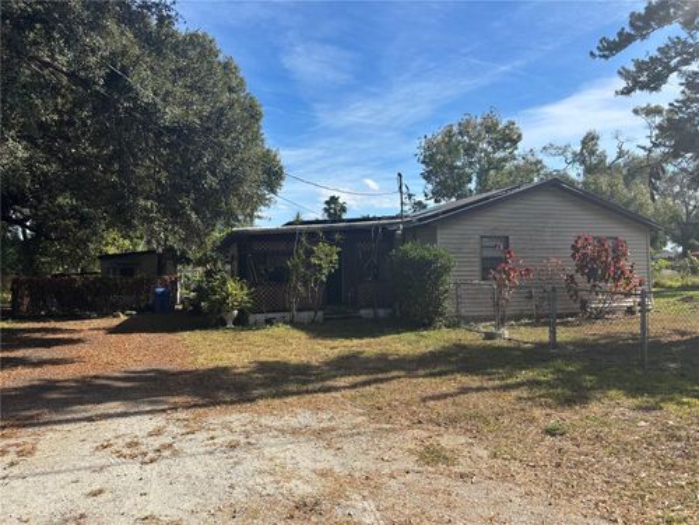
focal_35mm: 26
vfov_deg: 53.1
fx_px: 525
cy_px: 262
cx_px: 350
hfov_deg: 67.3
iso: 50
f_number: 1.6
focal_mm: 5.96
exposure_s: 1/2857
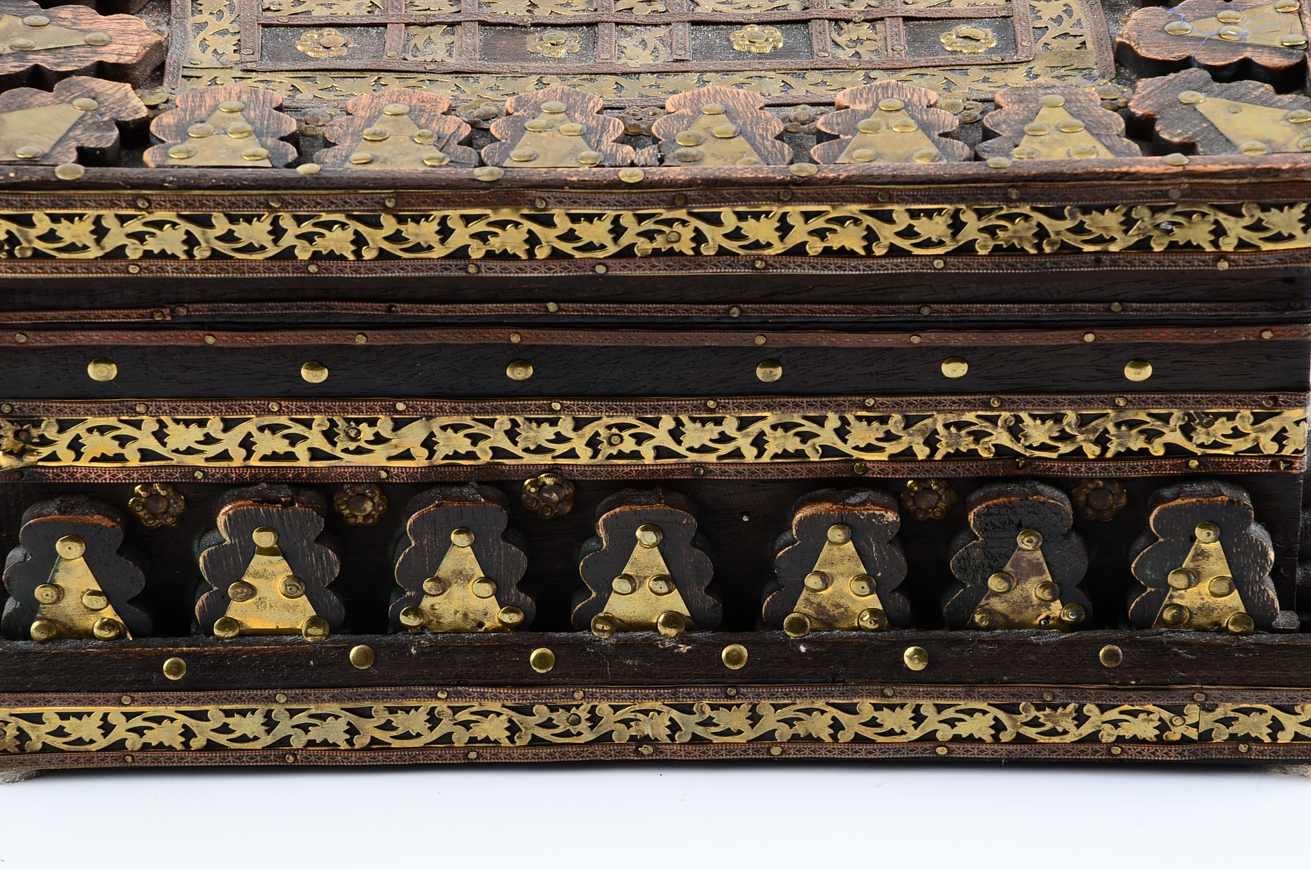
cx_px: 656
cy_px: 434
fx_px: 5724
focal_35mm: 158
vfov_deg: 8.7
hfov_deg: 13.1
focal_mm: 105
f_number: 11
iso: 100
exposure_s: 1/160
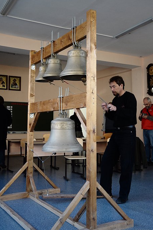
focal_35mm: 40
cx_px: 83
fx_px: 256
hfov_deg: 33.3
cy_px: 108
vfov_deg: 48.5
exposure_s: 1/30
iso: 640
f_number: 8
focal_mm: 24
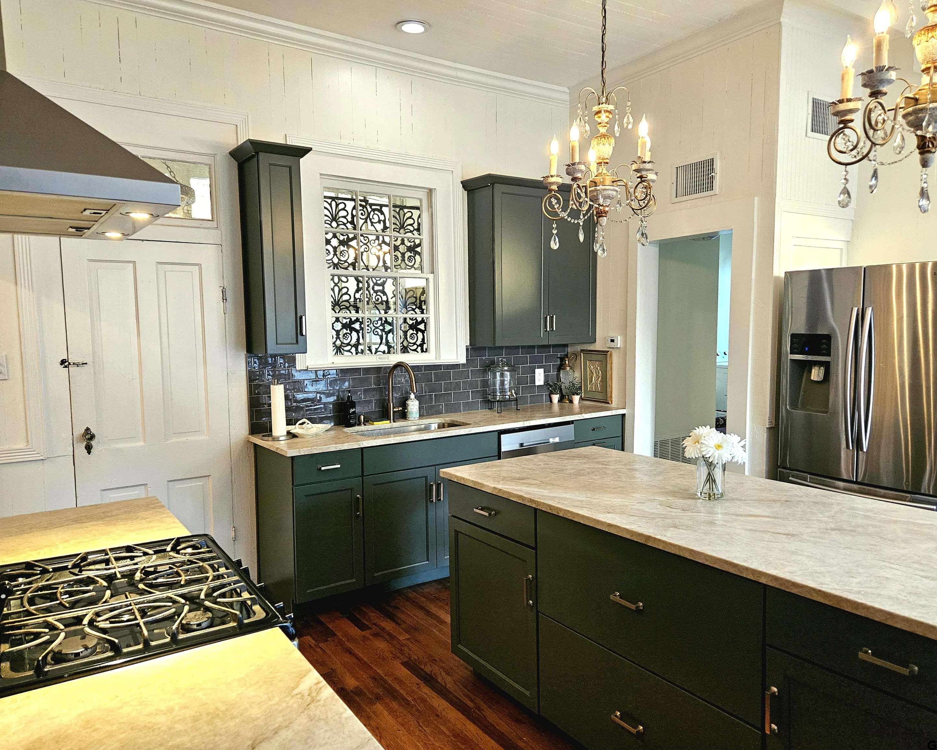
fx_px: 666
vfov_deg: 58.8
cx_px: 479
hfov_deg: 70.3
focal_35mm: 24
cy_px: 375
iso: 800
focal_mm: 5.4
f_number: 1.8
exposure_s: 1/120
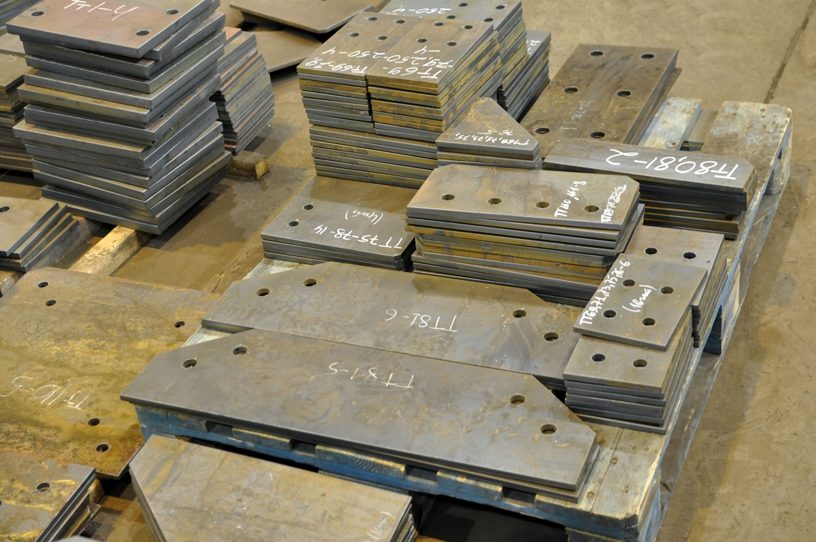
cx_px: 408
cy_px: 271
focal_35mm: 57
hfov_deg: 35.1
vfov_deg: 23.7
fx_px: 1290
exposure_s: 1/15
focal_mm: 38
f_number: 4
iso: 800
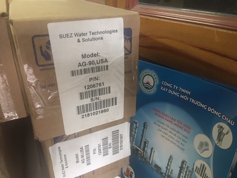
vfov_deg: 48.2
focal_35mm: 29
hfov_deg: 61.7
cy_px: 89
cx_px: 118
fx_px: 199
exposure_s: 1/4
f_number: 2.2
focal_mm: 4.15
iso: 100
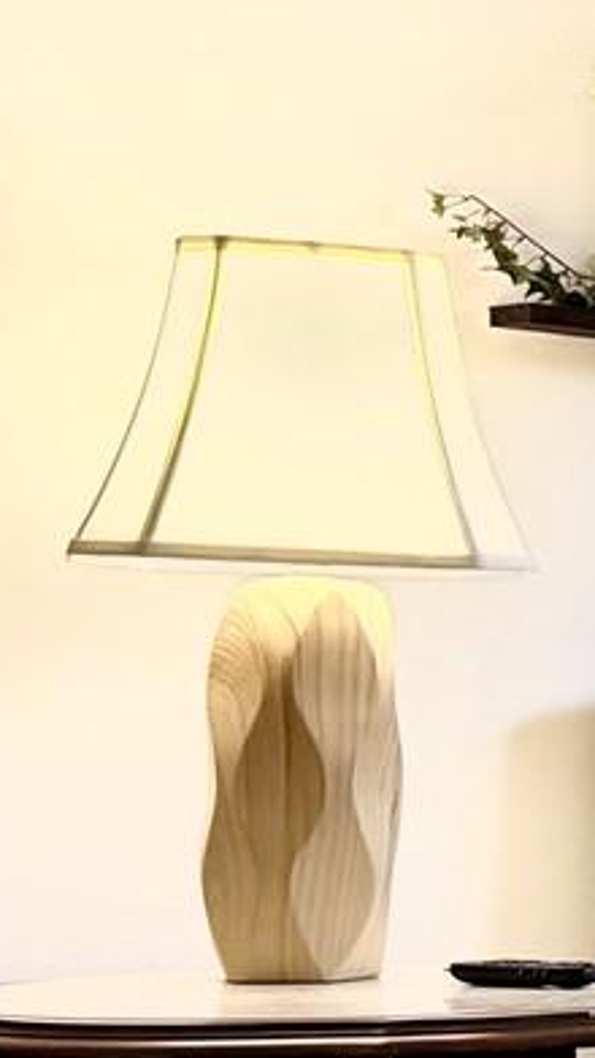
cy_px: 744
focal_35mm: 107
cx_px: 1742
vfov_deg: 19.9
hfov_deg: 9.2
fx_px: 3000
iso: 200
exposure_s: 1/147
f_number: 1.78
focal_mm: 6.76
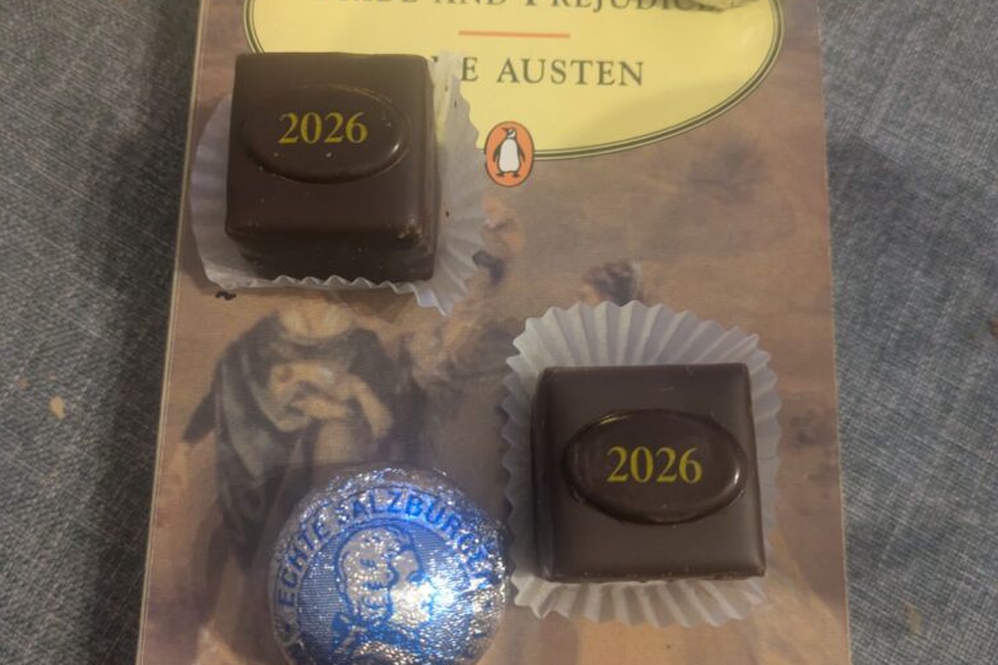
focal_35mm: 35
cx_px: 496
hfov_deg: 54.4
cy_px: 319
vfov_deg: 37.8
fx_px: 970
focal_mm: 5.43
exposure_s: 1/25
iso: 1087
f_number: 1.89
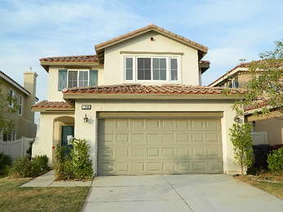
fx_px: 286
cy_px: 106
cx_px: 142
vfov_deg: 40.7
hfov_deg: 52.6
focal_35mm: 35
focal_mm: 6.2
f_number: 3.3
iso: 80
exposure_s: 1/250
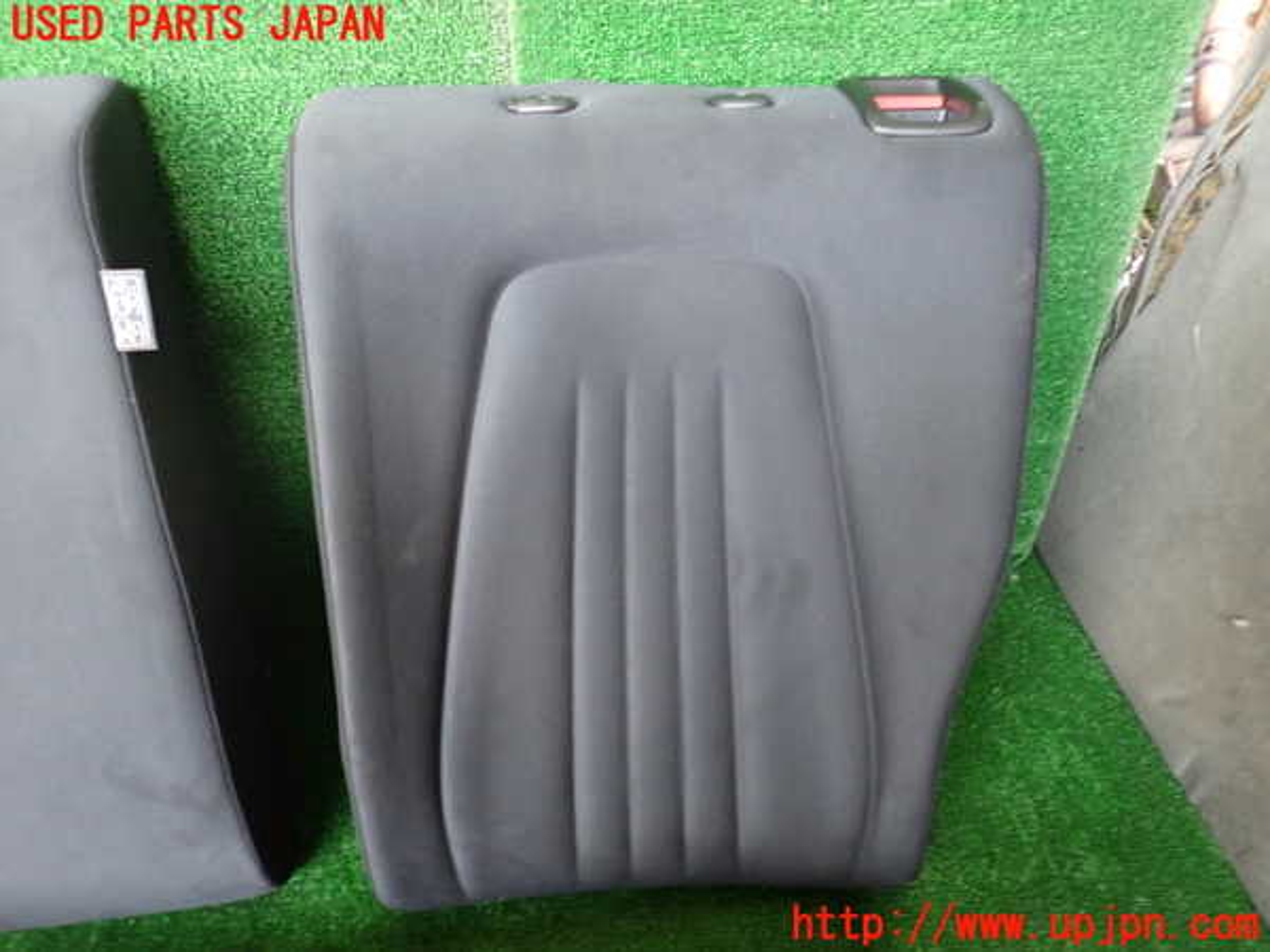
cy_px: 476
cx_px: 635
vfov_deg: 54.9
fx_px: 917
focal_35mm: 25
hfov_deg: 69.4
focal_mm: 4.5
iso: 500
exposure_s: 1/30
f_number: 2
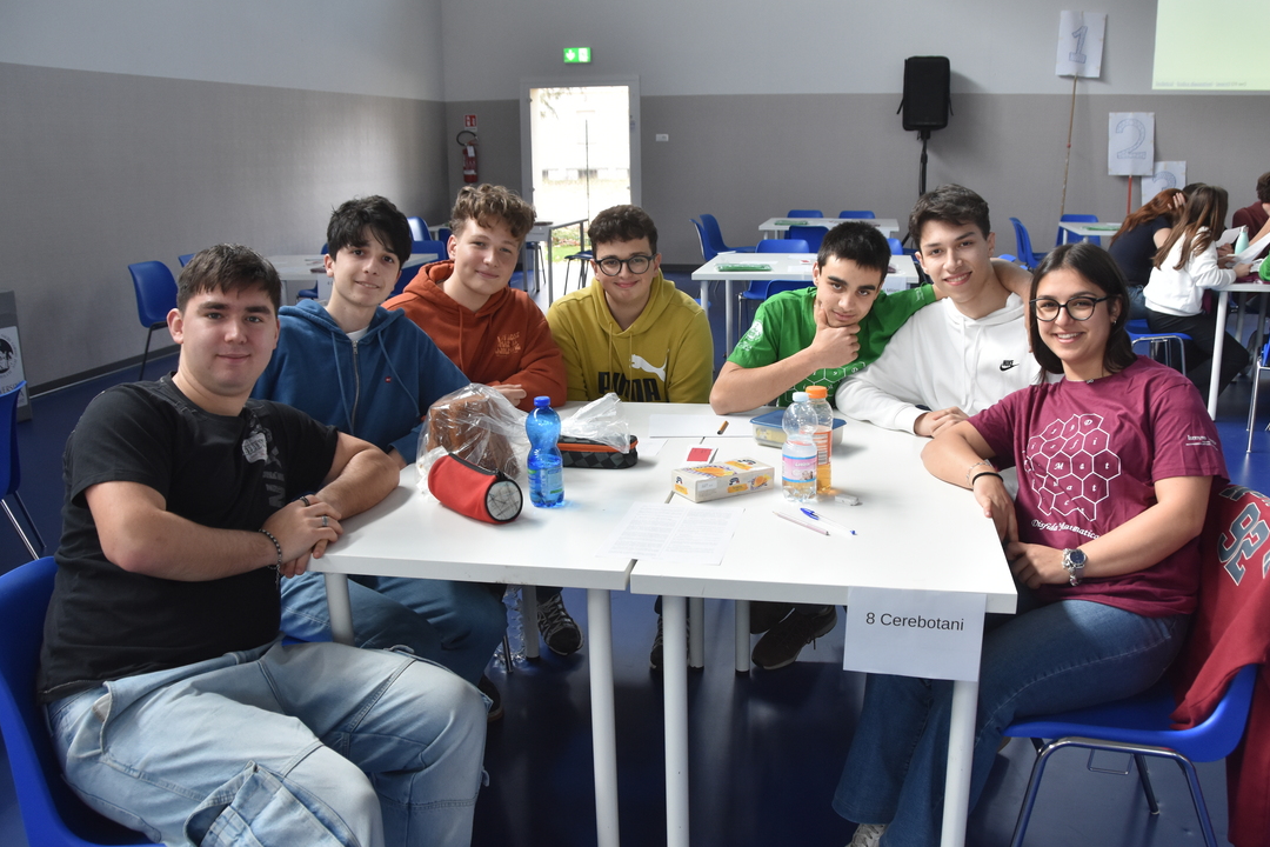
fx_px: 1058
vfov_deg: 43.6
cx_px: 668
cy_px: 435
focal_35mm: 30
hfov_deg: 61.9
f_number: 5
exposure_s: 1/100
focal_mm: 18
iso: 800
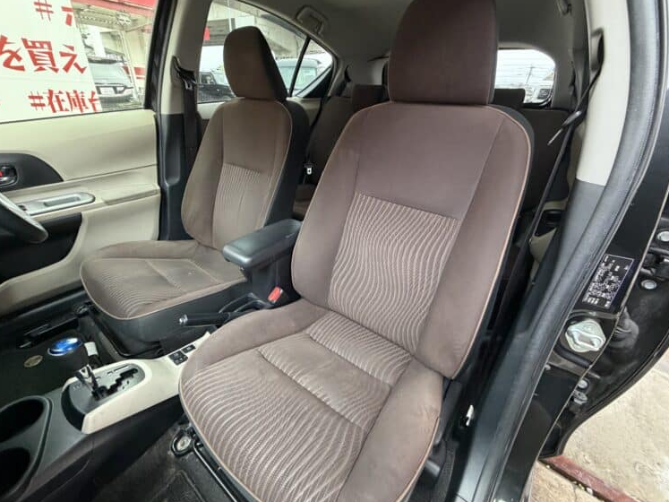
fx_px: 290
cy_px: 251
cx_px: 324
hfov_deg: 98.2
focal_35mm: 15
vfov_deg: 81.7
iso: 320
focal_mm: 2.22
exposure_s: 1/60
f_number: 2.2
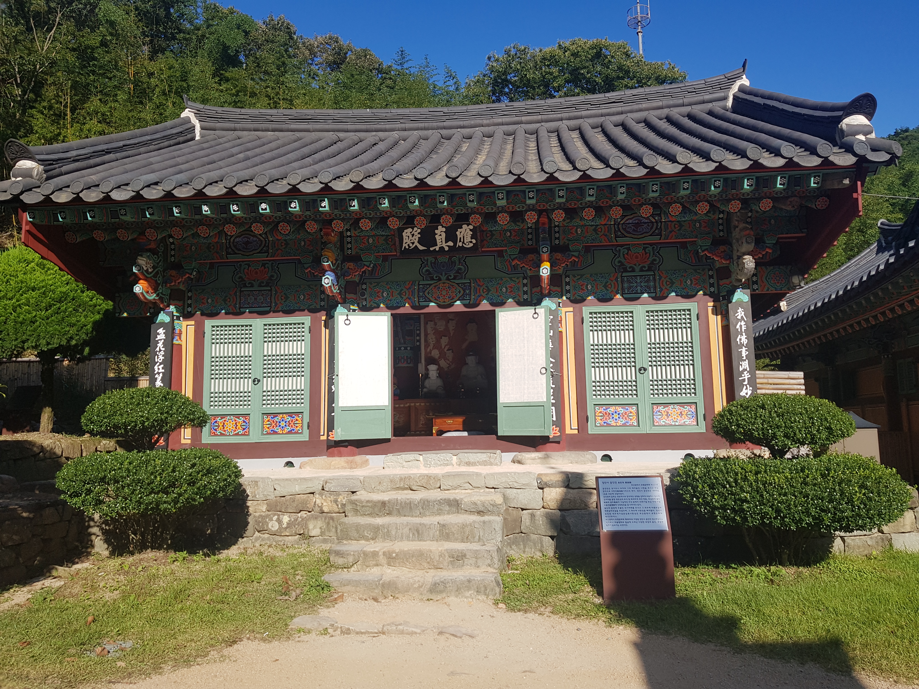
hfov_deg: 67.3
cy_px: 344
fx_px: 690
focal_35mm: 26
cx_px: 460
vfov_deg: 53.1
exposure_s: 1/2120
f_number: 1.7
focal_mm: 4.3
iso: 40
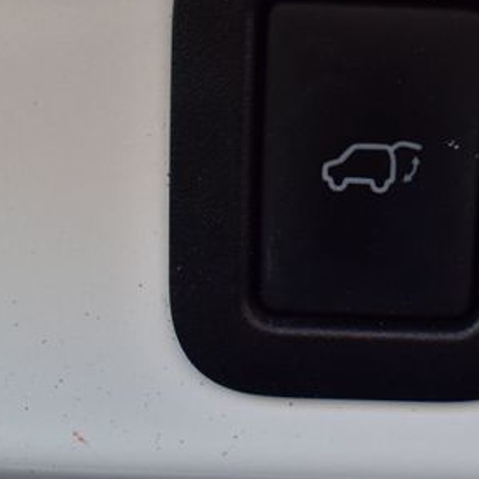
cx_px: 425
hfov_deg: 18.0
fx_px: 1487
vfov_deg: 18.3
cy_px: 171
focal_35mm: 95
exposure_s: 1/125
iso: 400
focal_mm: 34
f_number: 9
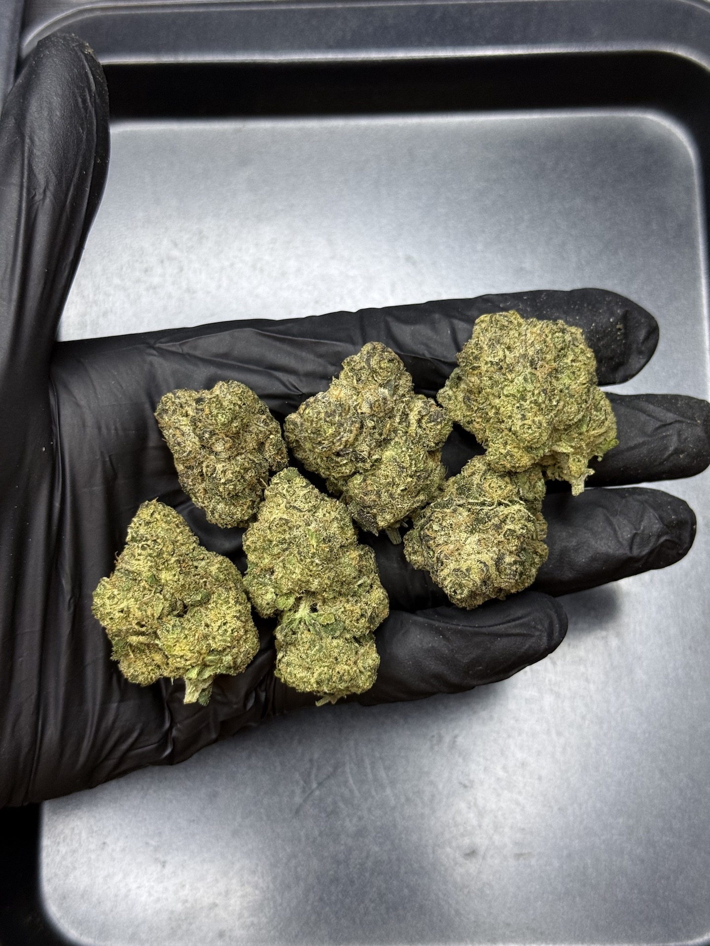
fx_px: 1313
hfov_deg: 30.3
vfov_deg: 39.7
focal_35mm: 48
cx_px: 355
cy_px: 473
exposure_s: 1/50
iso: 125
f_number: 1.78
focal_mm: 6.76
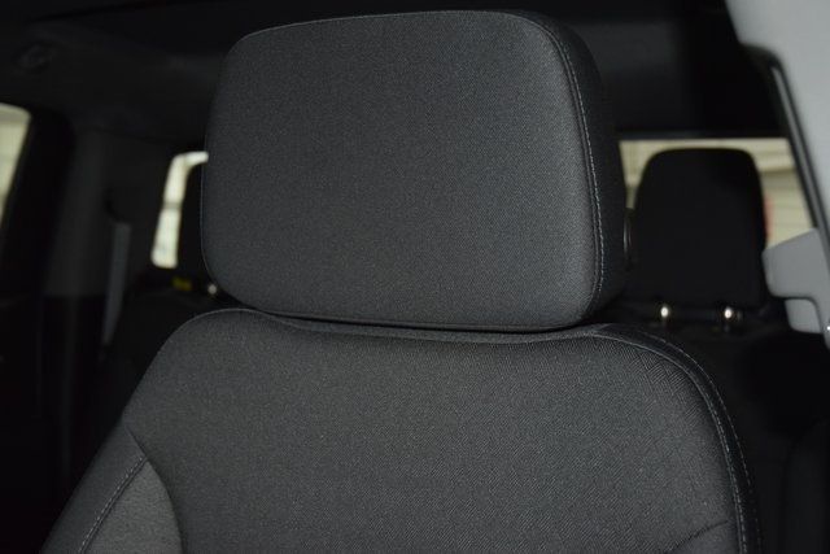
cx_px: 415
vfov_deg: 30.9
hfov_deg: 45.0
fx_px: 1003
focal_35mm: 44
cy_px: 277
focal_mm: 29
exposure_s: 1/40
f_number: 3.8
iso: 1800
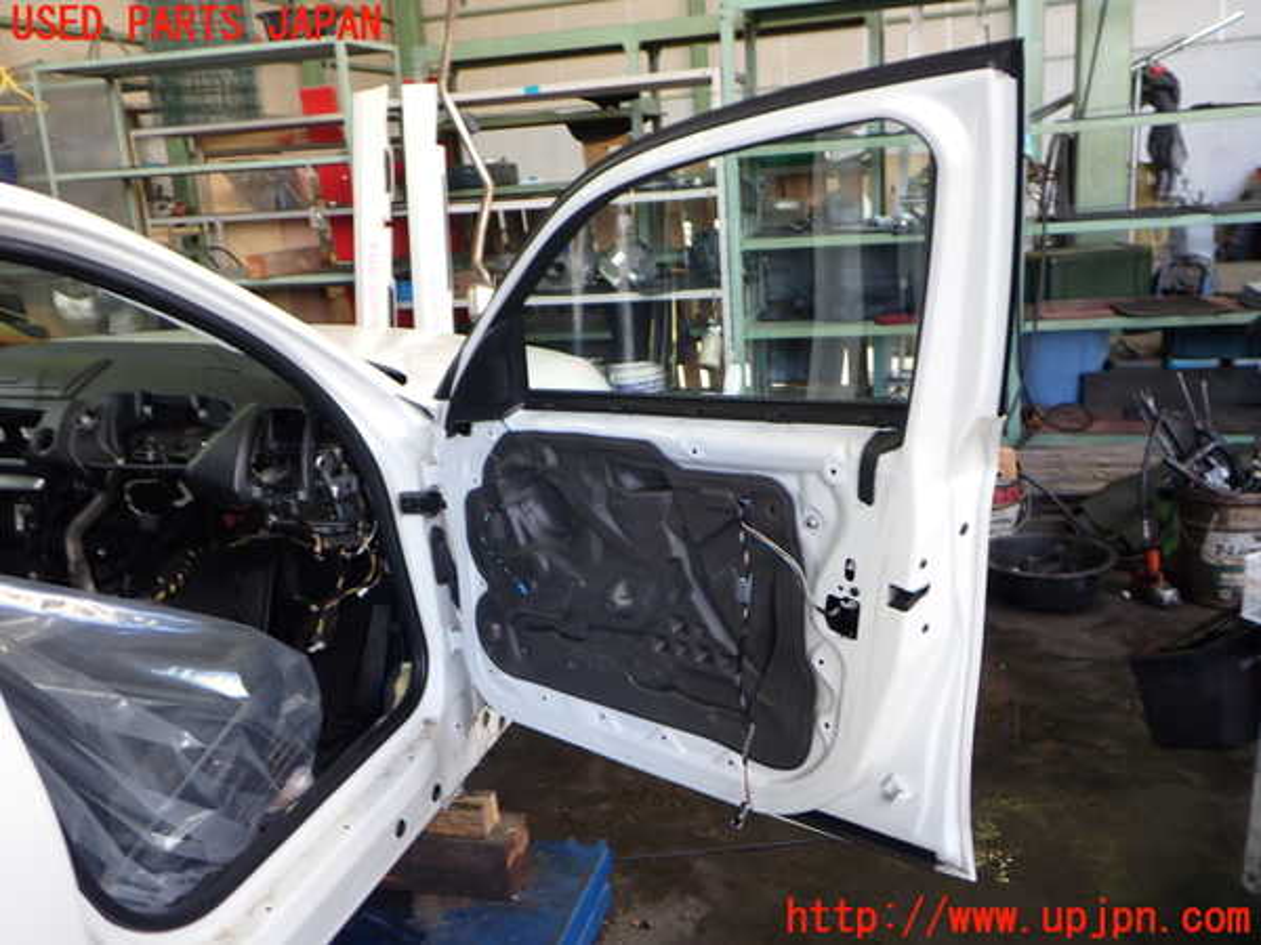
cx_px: 630
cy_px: 472
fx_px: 1093
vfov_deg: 46.8
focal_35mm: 30
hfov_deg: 60.0
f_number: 2.3
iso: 200
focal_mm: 5.4
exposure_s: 1/60
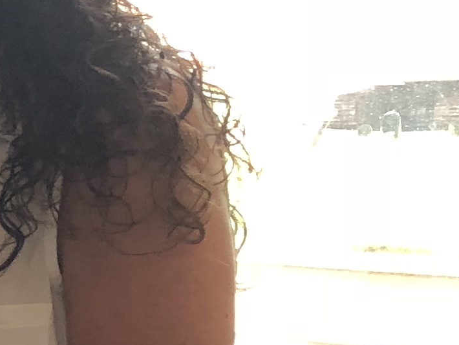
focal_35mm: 159
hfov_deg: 10.4
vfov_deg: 9.3
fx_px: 2109
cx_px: -706
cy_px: 349
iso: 25
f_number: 1.8
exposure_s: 1/40
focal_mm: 4
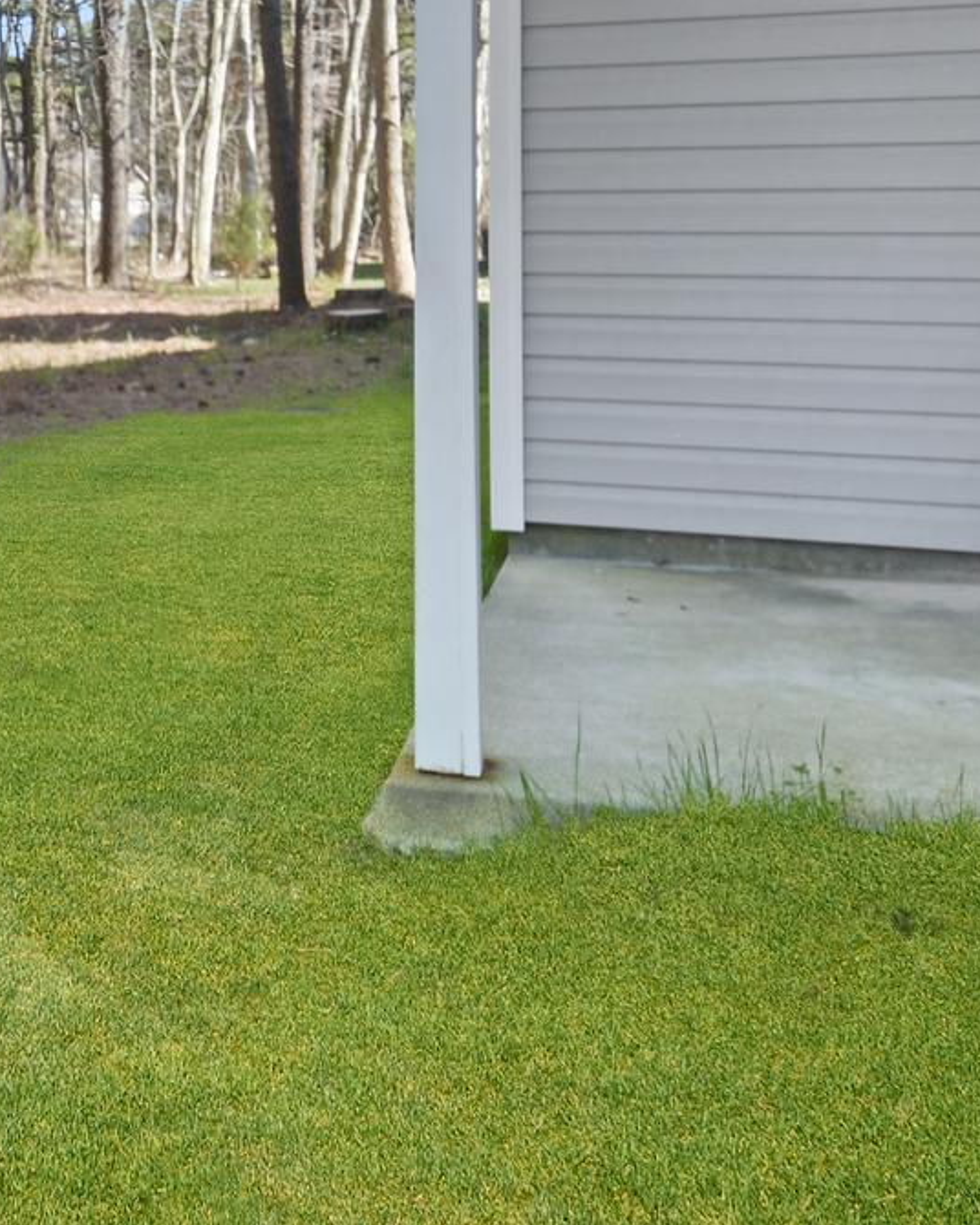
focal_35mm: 43
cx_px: -227
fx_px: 1559
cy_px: 427
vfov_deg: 42.4
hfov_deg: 29.5
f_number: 8
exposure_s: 1/10
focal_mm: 10
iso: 100
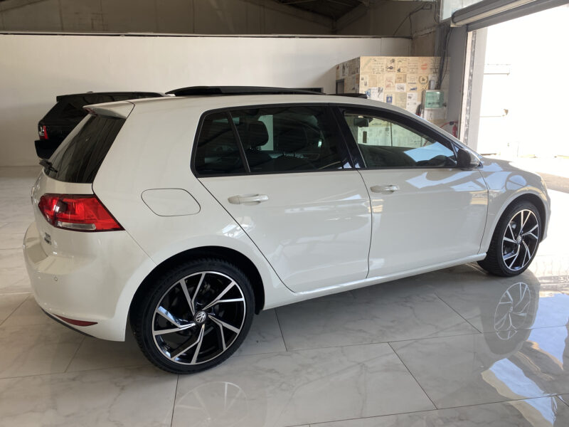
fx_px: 427
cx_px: 284
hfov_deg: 67.3
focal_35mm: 26
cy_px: 214
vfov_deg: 53.1
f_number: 1.8
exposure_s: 1/121
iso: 40
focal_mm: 4.25
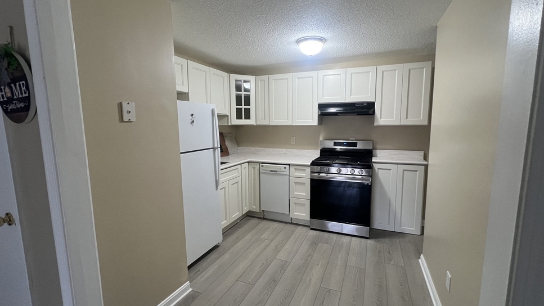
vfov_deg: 70.5
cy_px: 150
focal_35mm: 15
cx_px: 284
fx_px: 216
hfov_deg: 102.9
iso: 250
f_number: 1.8
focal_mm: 1.57
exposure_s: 1/120
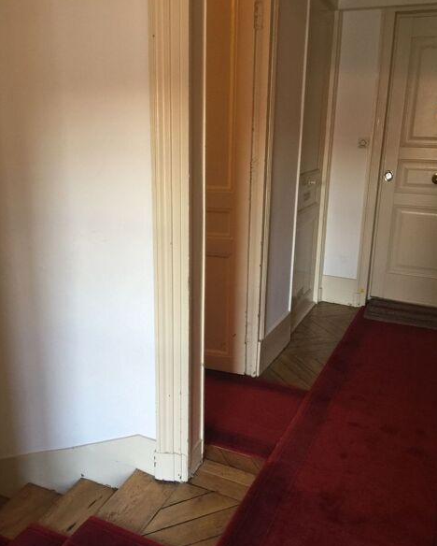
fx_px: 501
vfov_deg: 57.1
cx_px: 222
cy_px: 266
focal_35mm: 31
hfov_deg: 47.2
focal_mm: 4.15
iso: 64
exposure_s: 1/17
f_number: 2.2
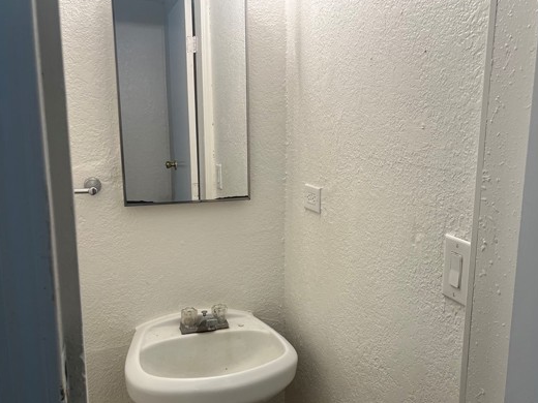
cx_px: 294
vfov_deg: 44.1
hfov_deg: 56.7
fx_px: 497
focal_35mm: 32
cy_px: 223
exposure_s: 1/120
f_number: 1.6
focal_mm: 5.1
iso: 64
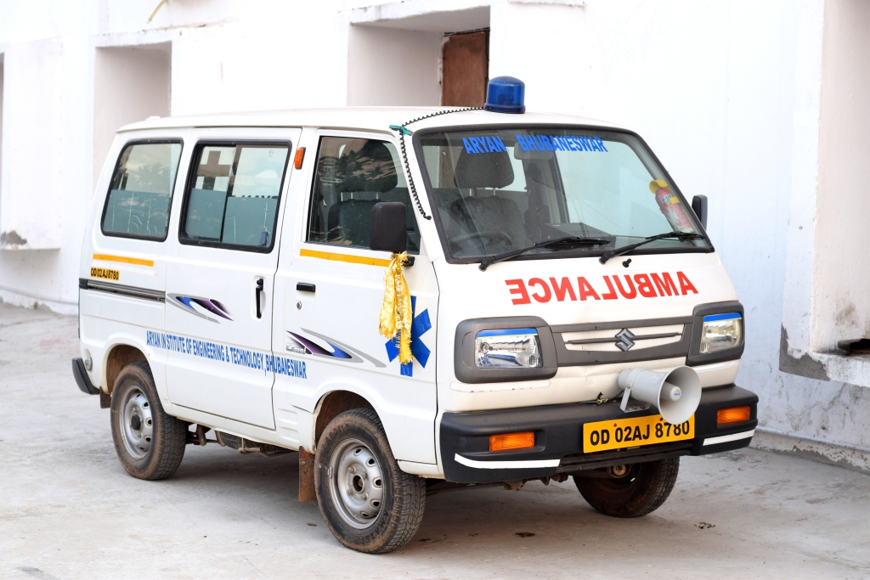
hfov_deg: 27.0
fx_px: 1813
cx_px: 435
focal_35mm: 75
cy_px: 290
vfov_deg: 18.2
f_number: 3.5
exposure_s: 1/80
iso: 200
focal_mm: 50
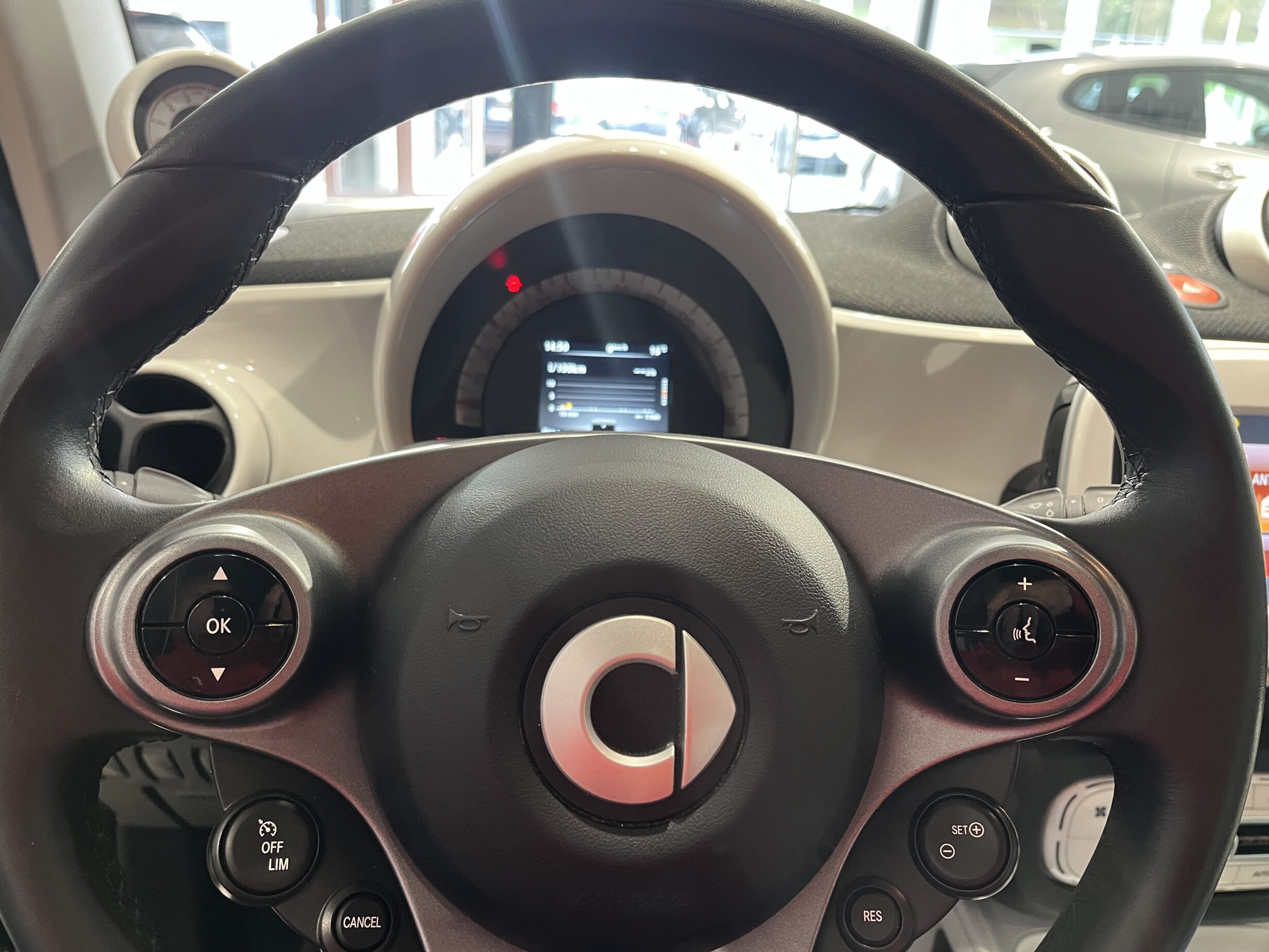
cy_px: 490
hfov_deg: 65.3
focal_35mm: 27
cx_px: 618
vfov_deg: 51.4
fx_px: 990
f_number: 1.6
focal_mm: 5.1
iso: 250
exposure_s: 1/50
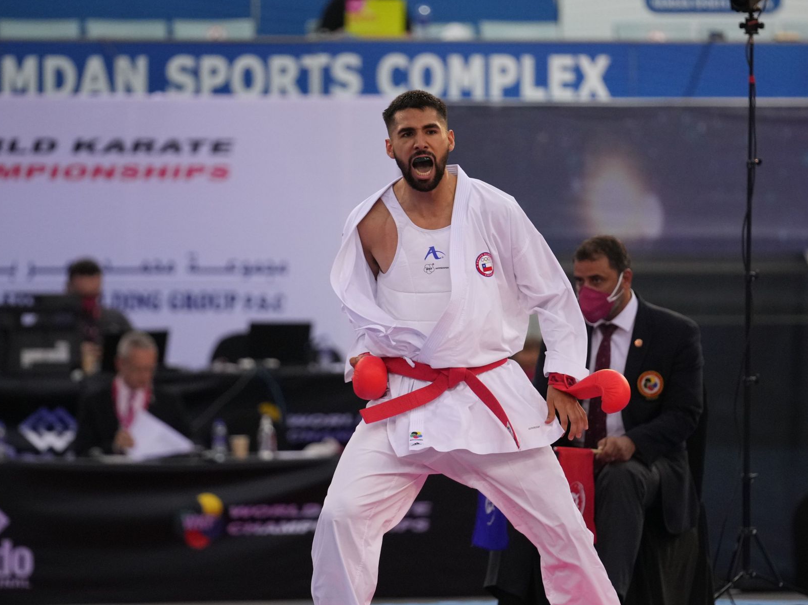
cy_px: 302
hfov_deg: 6.1
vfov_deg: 4.6
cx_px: 387
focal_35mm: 326
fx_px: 7608
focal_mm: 200
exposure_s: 1/1000
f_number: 2.8
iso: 2500
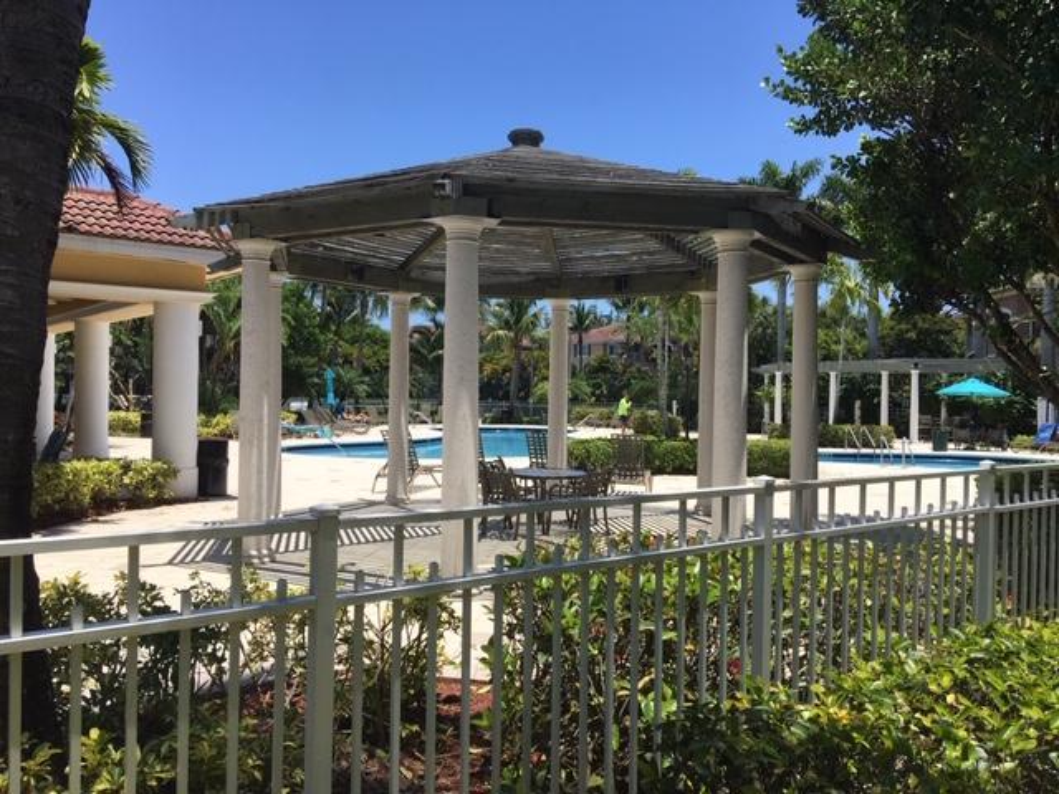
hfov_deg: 61.7
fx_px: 887
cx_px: 530
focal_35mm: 29
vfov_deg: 48.2
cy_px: 397
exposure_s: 1/1637
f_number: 2.2
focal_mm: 4.15
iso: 25
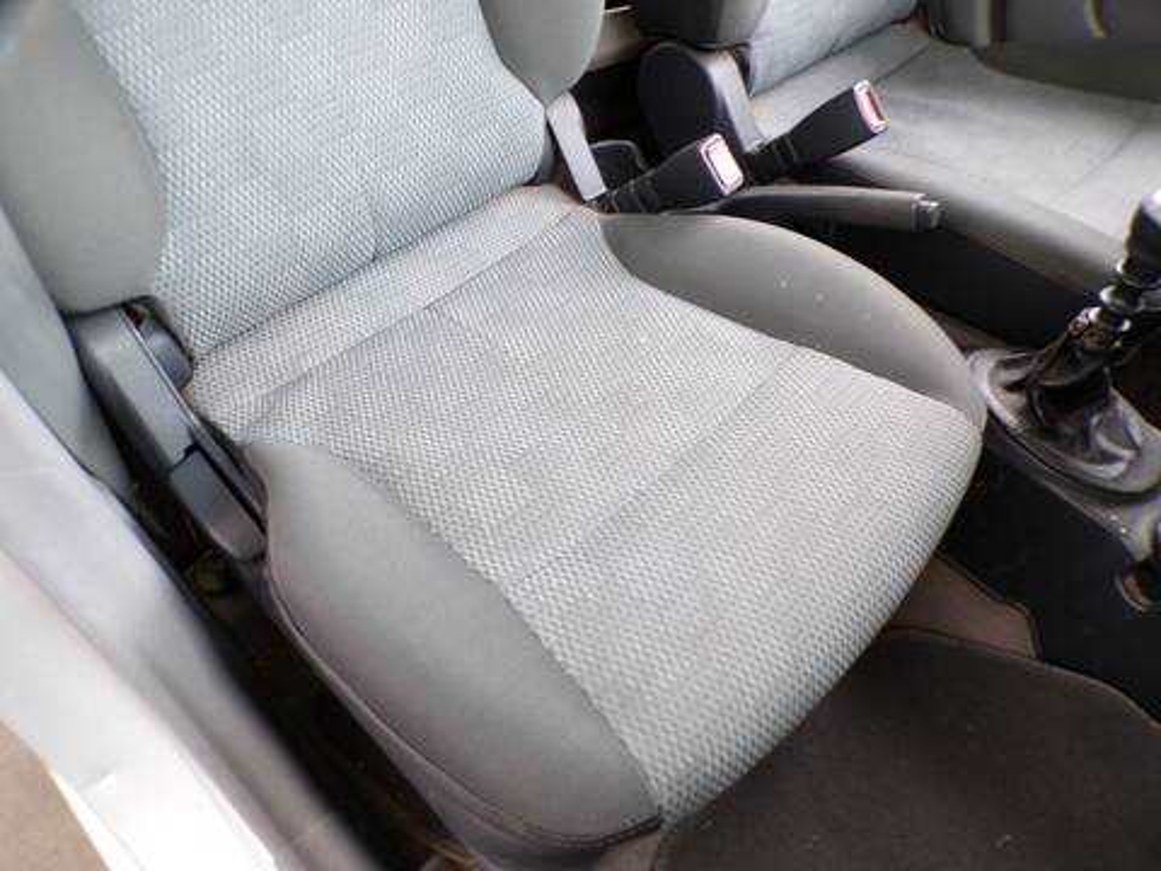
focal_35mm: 24
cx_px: 580
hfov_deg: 71.6
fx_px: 805
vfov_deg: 56.8
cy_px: 436
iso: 200
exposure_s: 1/25
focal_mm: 4.3
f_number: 3
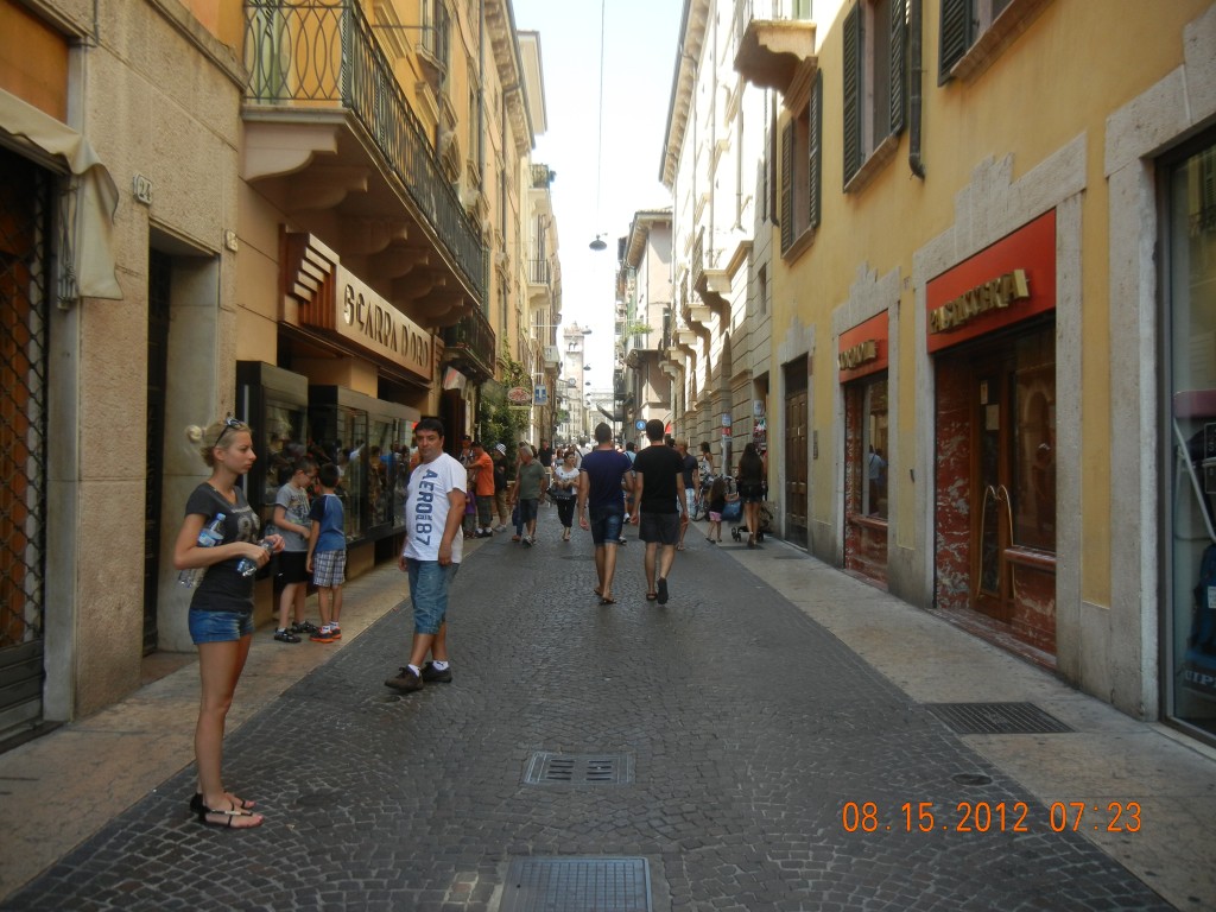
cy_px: 456
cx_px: 608
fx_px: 1054
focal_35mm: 30
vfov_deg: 46.8
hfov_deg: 60.0
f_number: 3.5
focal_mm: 5.4
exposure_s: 1/370
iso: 160
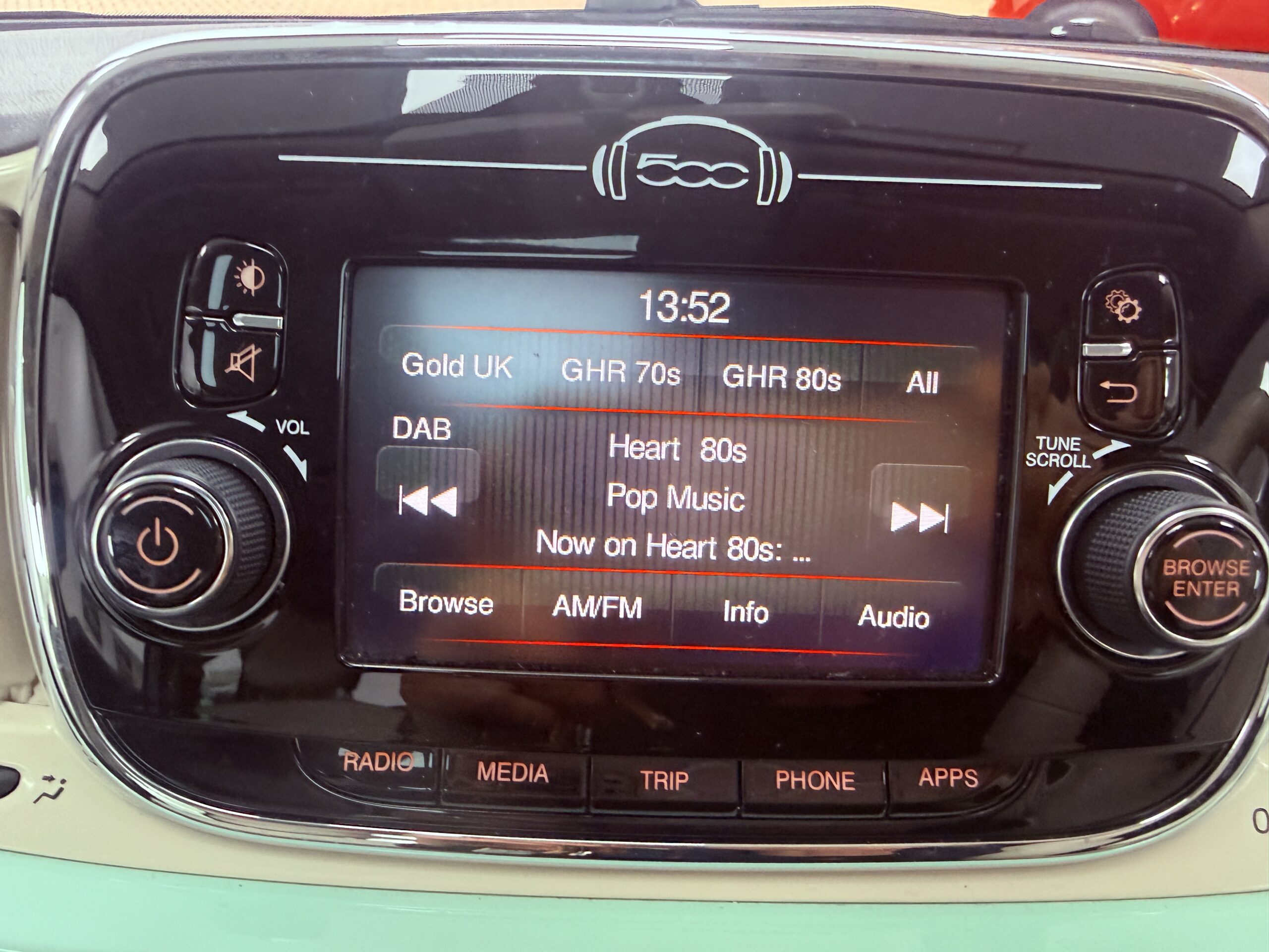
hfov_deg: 71.6
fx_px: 880
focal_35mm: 24
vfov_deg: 56.8
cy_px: 476
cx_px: 634
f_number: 2.2
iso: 400
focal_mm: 2.22
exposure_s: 1/60
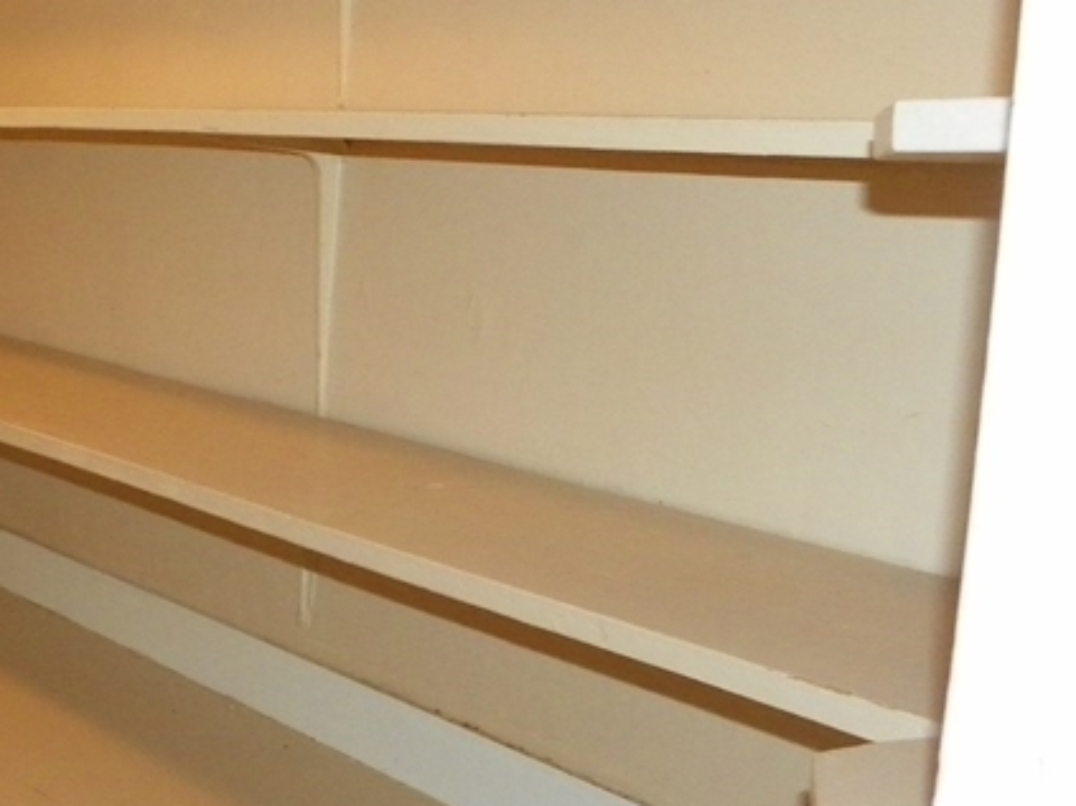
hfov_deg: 27.4
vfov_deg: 23.2
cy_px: 509
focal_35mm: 63
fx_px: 1958
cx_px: -181
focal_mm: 4.6
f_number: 2.8
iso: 200
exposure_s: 1/30
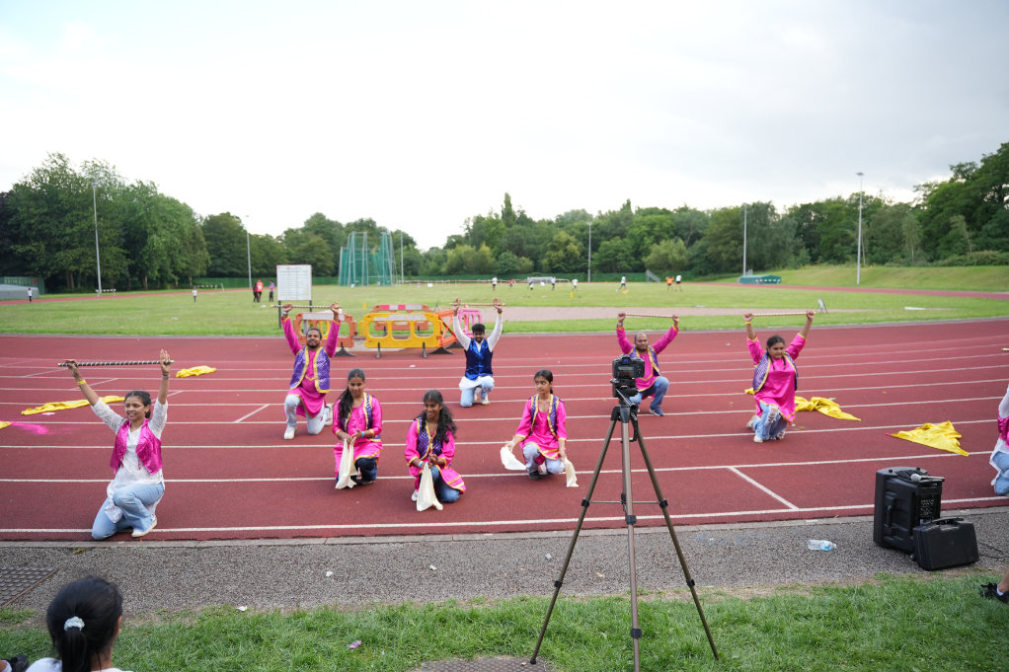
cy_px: 336
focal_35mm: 24
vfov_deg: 53.1
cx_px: 504
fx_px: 673
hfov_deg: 73.8
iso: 250
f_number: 2.8
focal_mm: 24
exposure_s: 1/400
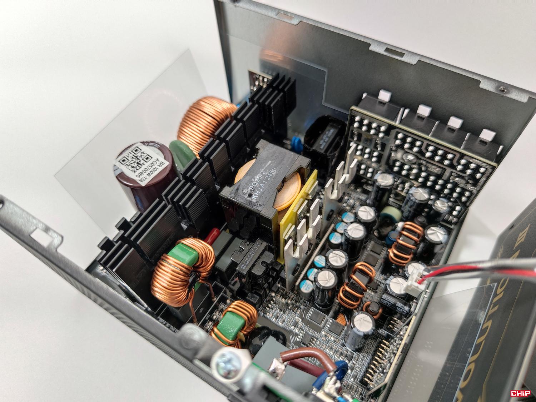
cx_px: 268
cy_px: 201
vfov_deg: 56.8
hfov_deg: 71.6
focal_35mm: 24
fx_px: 372
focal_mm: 6.78
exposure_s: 1/33
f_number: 1.85
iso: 210
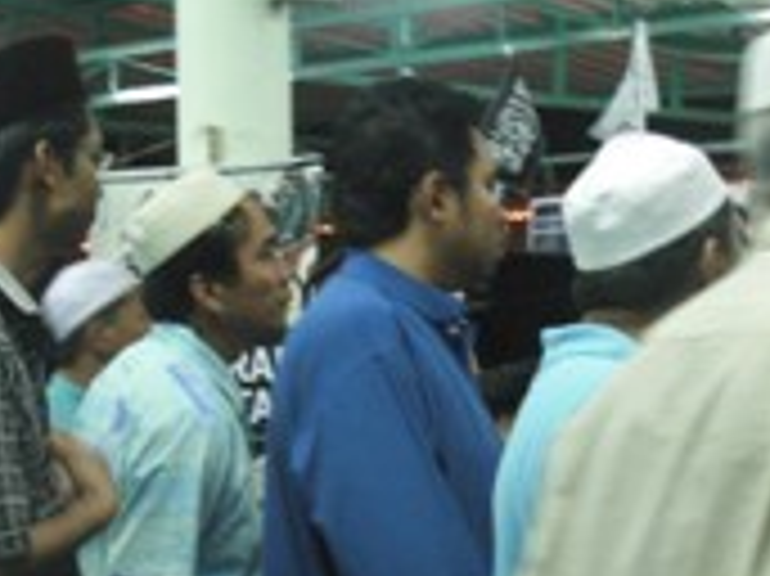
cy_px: 544
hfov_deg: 14.5
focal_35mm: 136
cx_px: 576
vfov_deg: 10.8
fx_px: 3023
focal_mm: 9.5
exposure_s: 1/5.4
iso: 400
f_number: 3.3
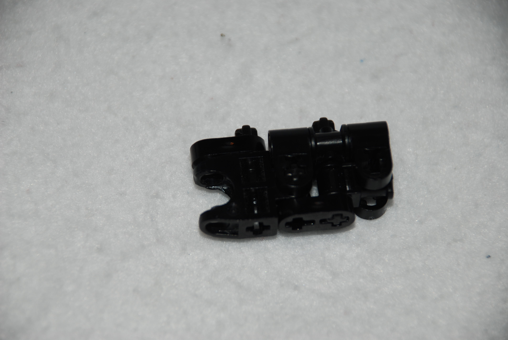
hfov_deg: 10.1
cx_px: 254
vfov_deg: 6.8
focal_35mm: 202
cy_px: 170
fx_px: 2861
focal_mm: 135
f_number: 5.6
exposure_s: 1/60
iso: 100
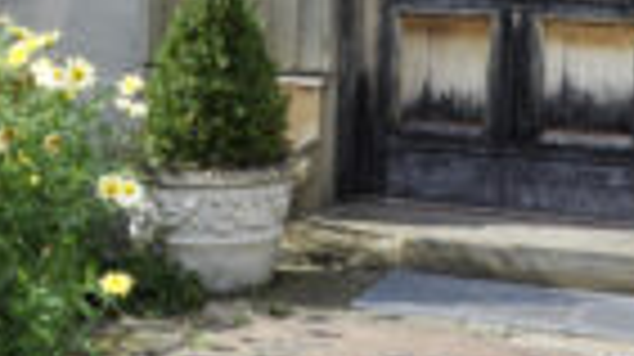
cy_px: -36
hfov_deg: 15.2
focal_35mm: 137
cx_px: -90
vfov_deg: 8.8
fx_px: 2301
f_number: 5.6
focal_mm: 24
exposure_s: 1/350
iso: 160
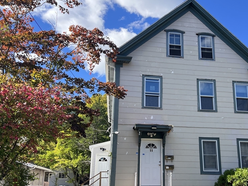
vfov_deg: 39.3
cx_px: 163
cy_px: 119
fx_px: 258
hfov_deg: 50.5
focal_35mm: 36
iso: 50
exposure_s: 1/1431
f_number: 1.5
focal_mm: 5.7
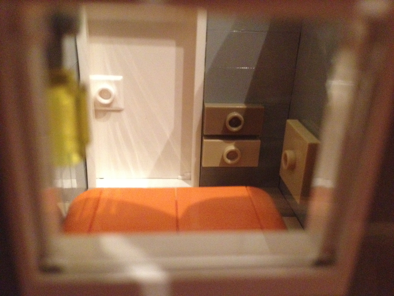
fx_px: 398
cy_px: 148
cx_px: 197
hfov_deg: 52.6
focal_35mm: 35
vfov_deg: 40.7
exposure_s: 1/15
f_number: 2.4
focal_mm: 4.28
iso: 800
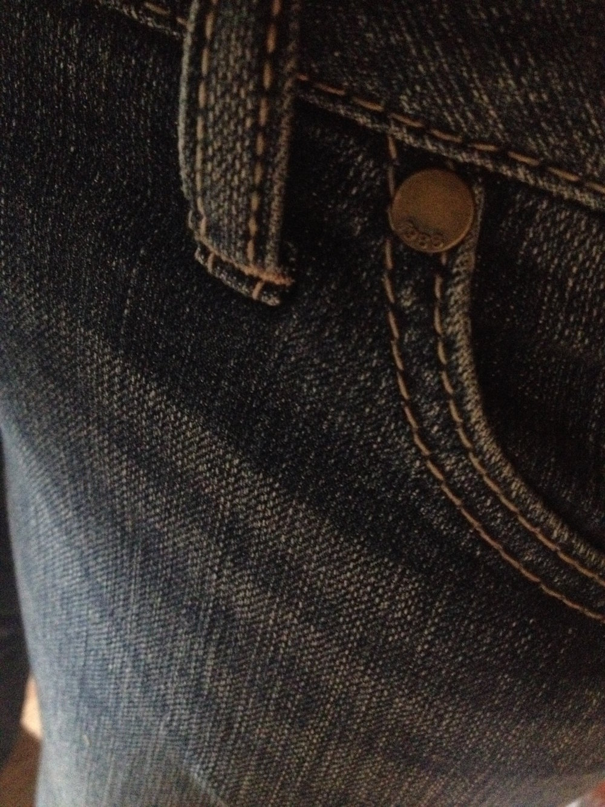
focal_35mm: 35
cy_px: 404
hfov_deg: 40.7
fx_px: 815
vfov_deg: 52.6
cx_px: 302
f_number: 2.4
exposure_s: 1/15
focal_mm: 4.28
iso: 800
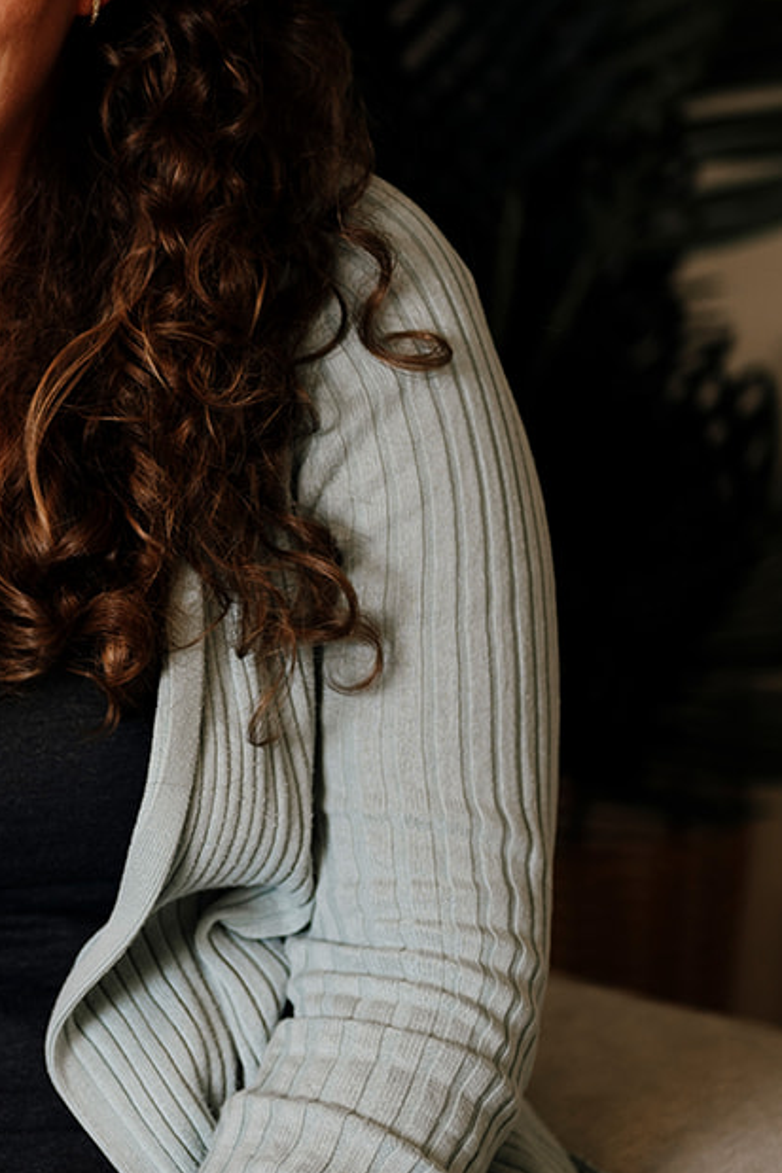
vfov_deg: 15.9
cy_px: 738
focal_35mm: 129
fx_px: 4205
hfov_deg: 10.4
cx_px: -168
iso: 250
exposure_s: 1/200
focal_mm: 50
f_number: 1.8
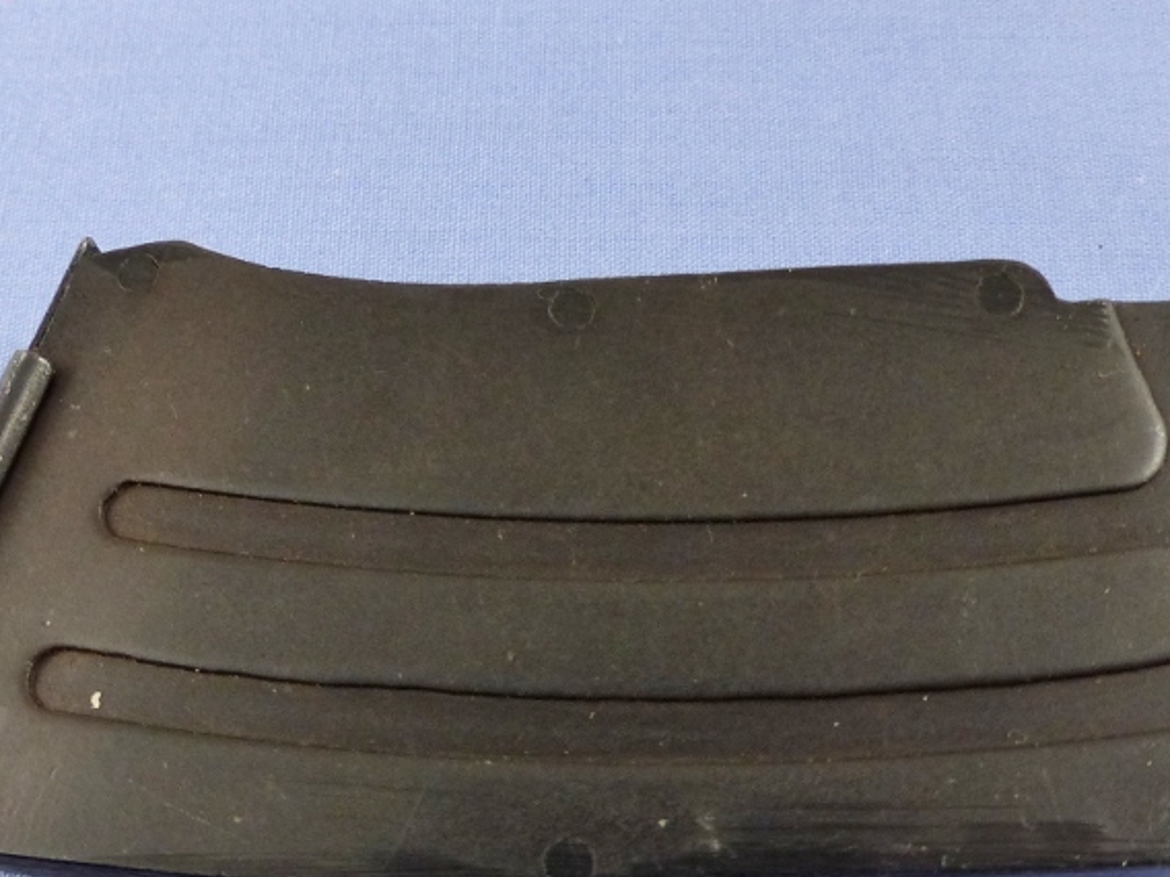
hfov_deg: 42.9
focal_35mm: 44
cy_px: 531
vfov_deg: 32.8
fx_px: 1487
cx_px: 591
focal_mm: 4.5
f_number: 2.8
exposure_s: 1/60
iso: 250
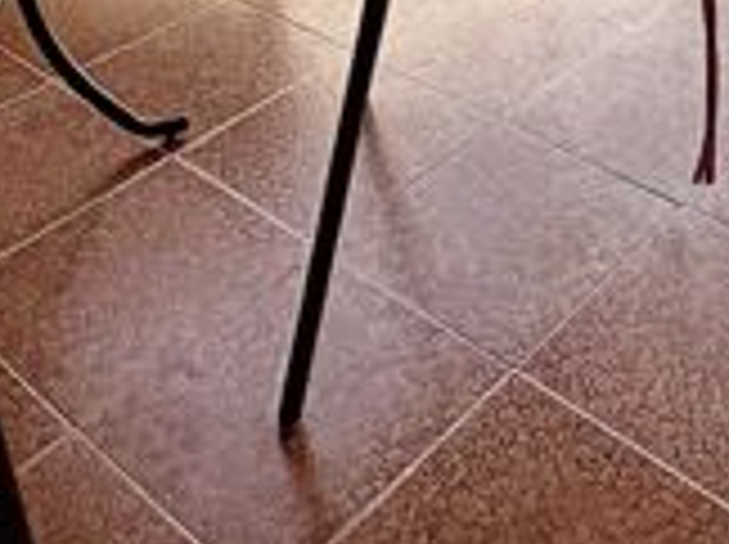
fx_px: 1283
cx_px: 619
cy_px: -625
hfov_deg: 30.7
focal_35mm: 61
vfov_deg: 16.4
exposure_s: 1/2273
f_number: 2.2
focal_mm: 2.22
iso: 50
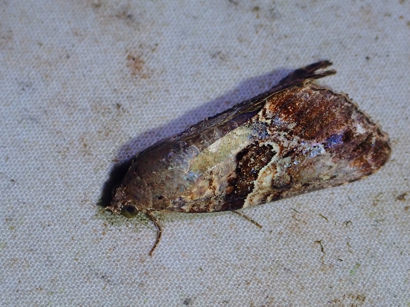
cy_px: 154
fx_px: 1184
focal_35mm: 100
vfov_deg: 14.8
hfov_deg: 19.6
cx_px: 205
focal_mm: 18
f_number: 6.3
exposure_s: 1/250
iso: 200
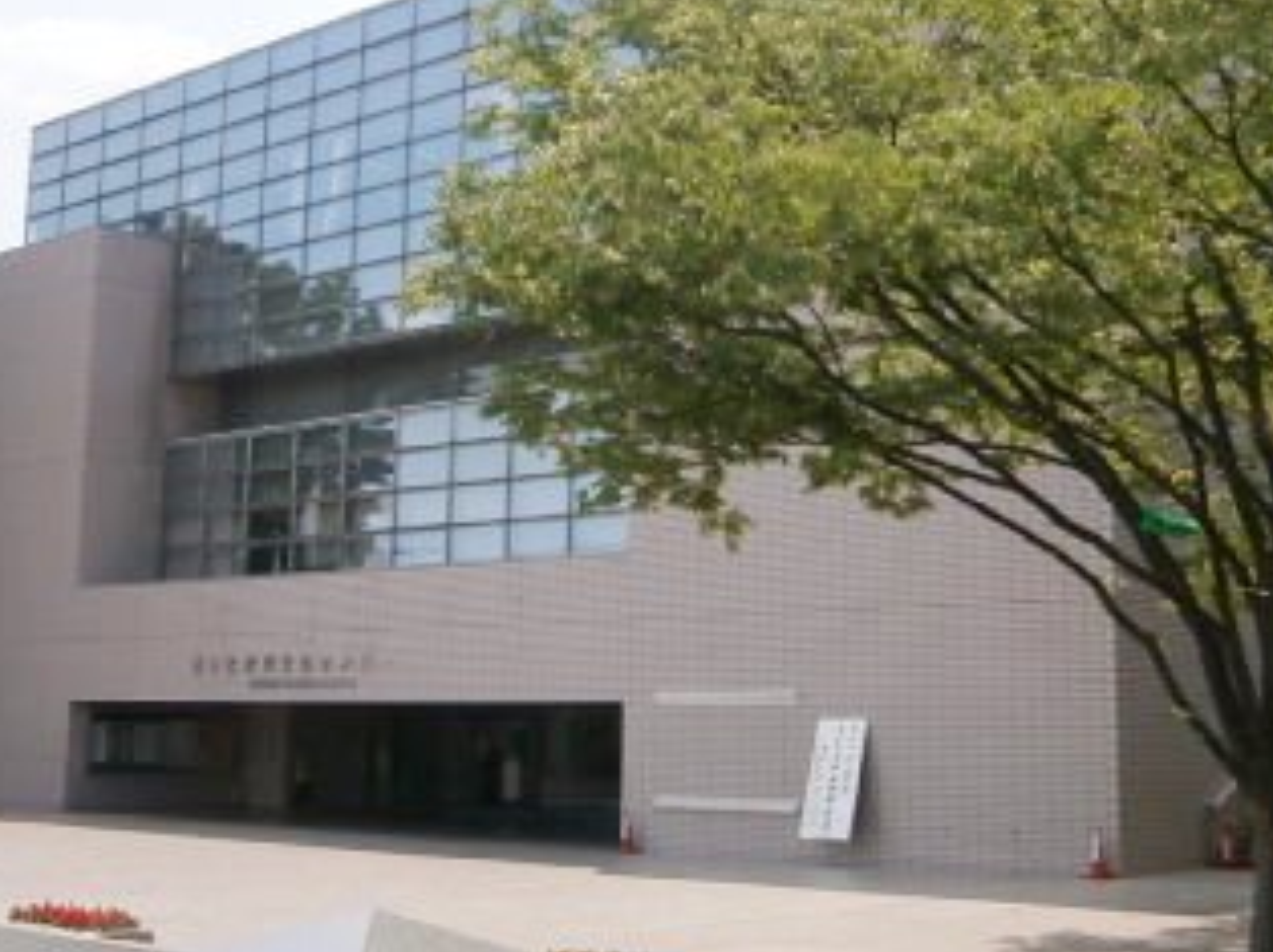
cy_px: 405
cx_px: 620
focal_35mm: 53
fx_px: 1948
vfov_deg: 27.5
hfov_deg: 36.2
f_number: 2.8
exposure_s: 1/1600
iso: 80
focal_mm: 4.7
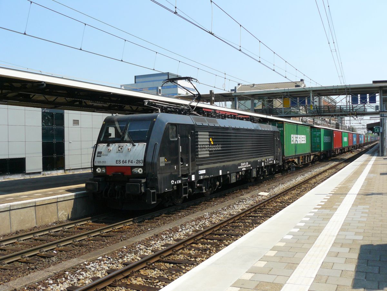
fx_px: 402
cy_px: 146
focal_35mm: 36
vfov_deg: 39.7
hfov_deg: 51.4
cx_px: 194
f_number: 4
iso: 100
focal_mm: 6
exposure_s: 1/800
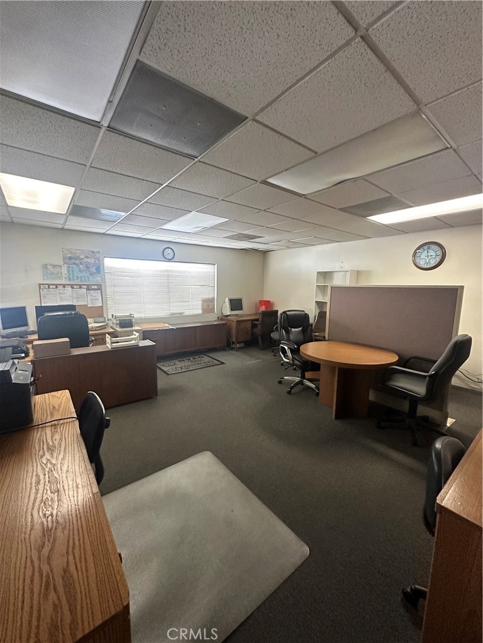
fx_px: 260
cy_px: 322
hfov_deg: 85.7
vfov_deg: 102.1
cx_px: 242
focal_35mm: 14
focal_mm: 2.22
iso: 400
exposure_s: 1/60
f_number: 2.2
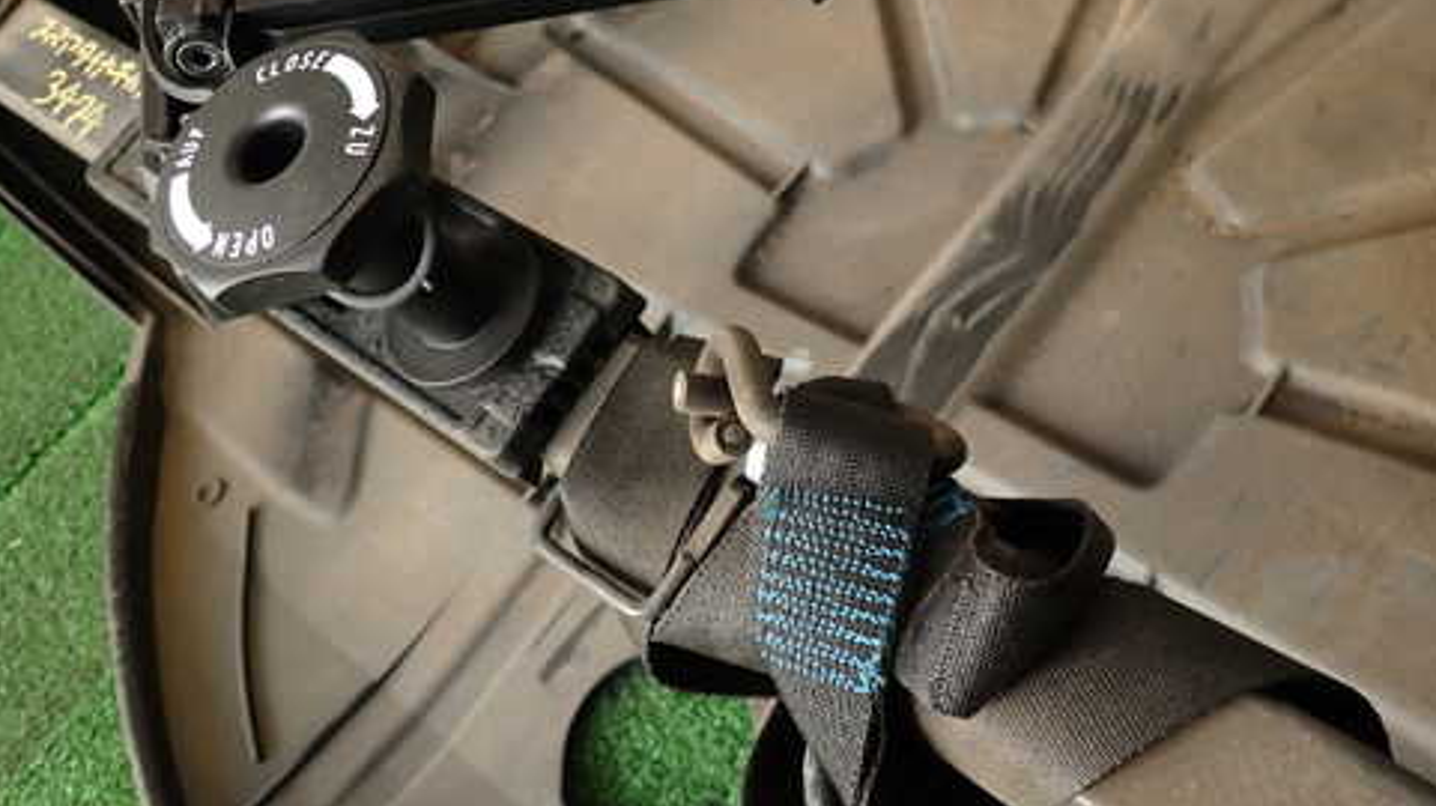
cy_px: 313
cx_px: 821
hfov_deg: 57.8
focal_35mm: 34
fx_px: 1294
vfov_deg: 34.5
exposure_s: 1/60
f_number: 2
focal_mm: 4.5
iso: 200
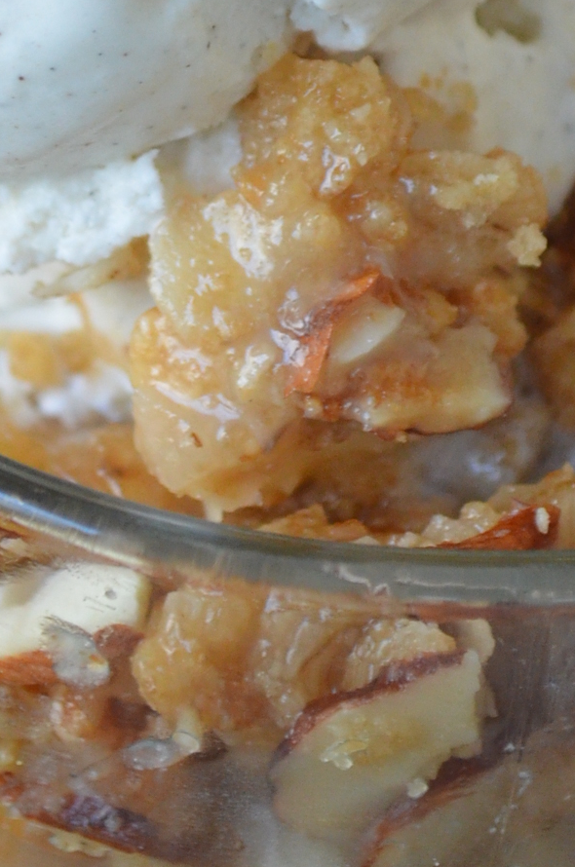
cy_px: 59
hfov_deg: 6.0
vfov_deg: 9.0
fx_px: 5493
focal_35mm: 228
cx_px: 162
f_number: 5.6
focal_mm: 55
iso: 1400
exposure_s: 1/60
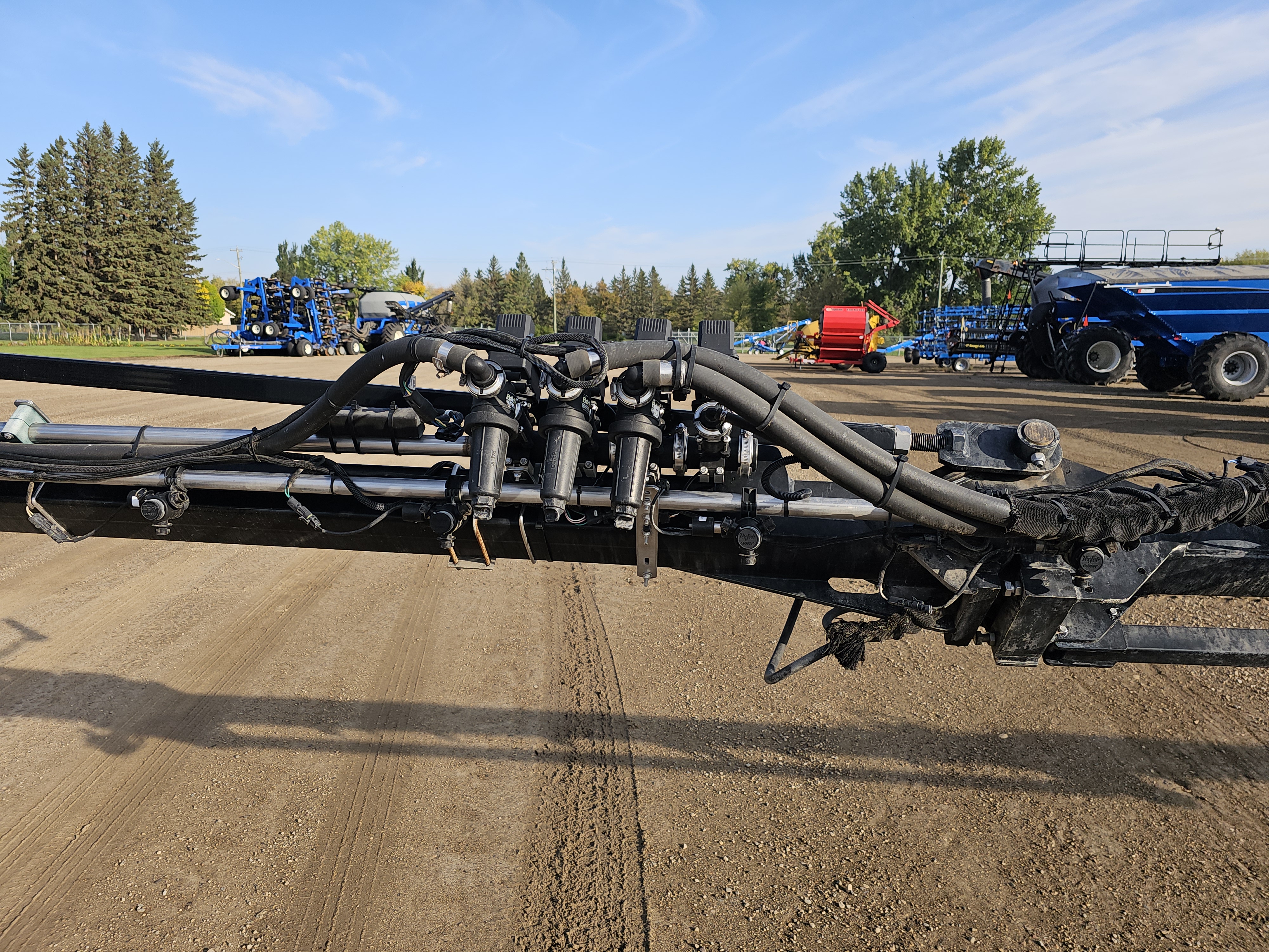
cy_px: 476
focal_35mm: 23
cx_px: 634
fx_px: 843
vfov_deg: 58.9
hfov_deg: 73.9
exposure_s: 1/418
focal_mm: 6.3
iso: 10
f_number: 1.7
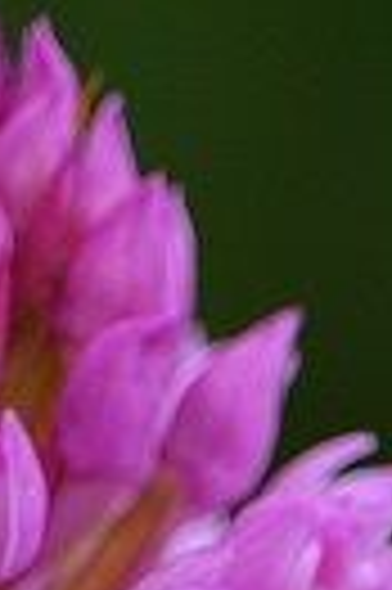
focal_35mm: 3703
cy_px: 1425
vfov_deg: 0.6
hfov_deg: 0.4
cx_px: -113
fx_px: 60638
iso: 100
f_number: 6.3
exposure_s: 1/400
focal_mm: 270
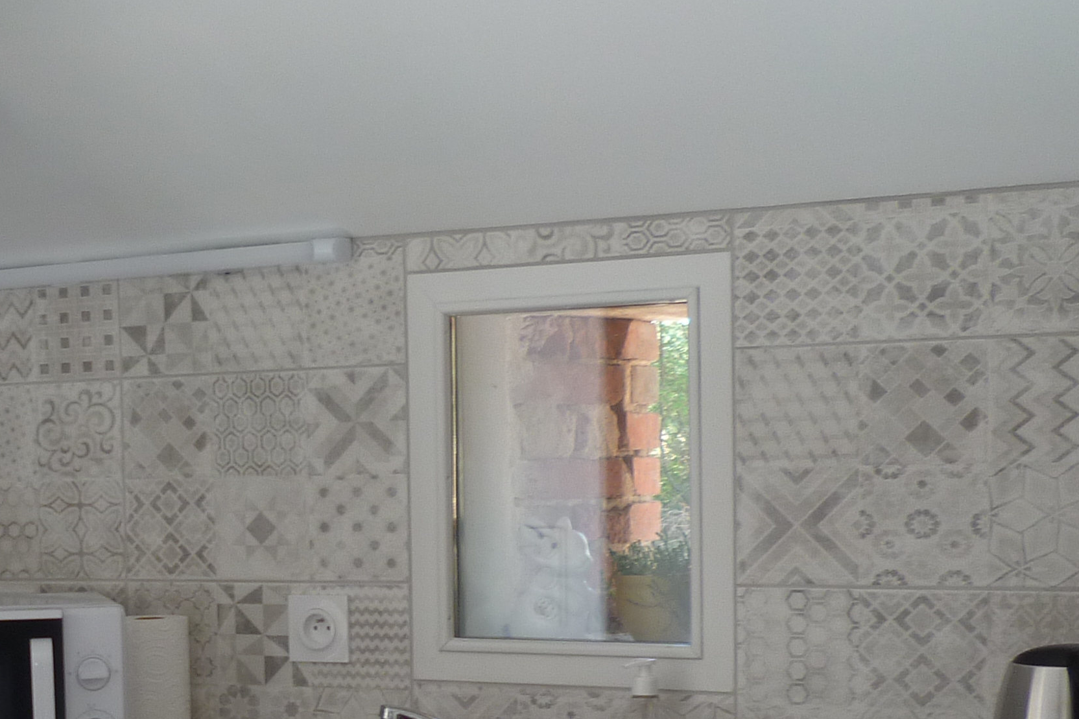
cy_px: 645
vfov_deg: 17.9
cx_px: 12
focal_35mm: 75
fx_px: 2248
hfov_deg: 25.7
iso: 80
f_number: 2.9
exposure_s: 1/30
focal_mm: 5.4
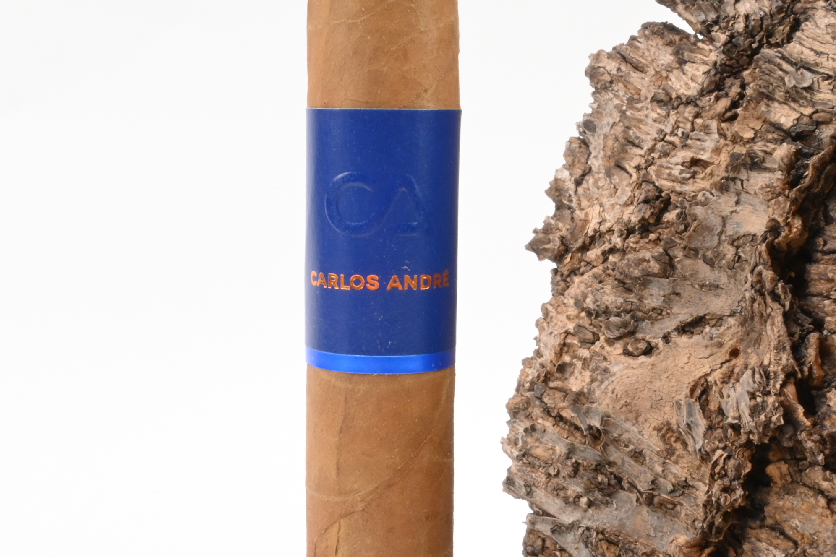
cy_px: 340
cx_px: 375
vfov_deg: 20.6
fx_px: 1534
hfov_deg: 30.5
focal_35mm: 66
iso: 640
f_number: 22
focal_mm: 21
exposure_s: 1/15
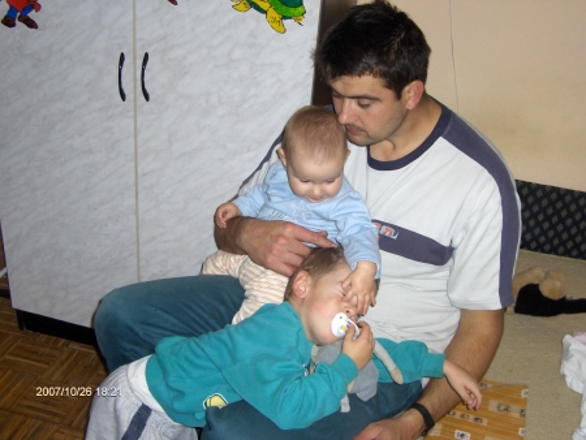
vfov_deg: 36.0
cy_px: 220
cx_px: 293
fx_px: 678
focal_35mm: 40
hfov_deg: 46.8
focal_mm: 6.8
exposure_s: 1/60
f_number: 2.8
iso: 100
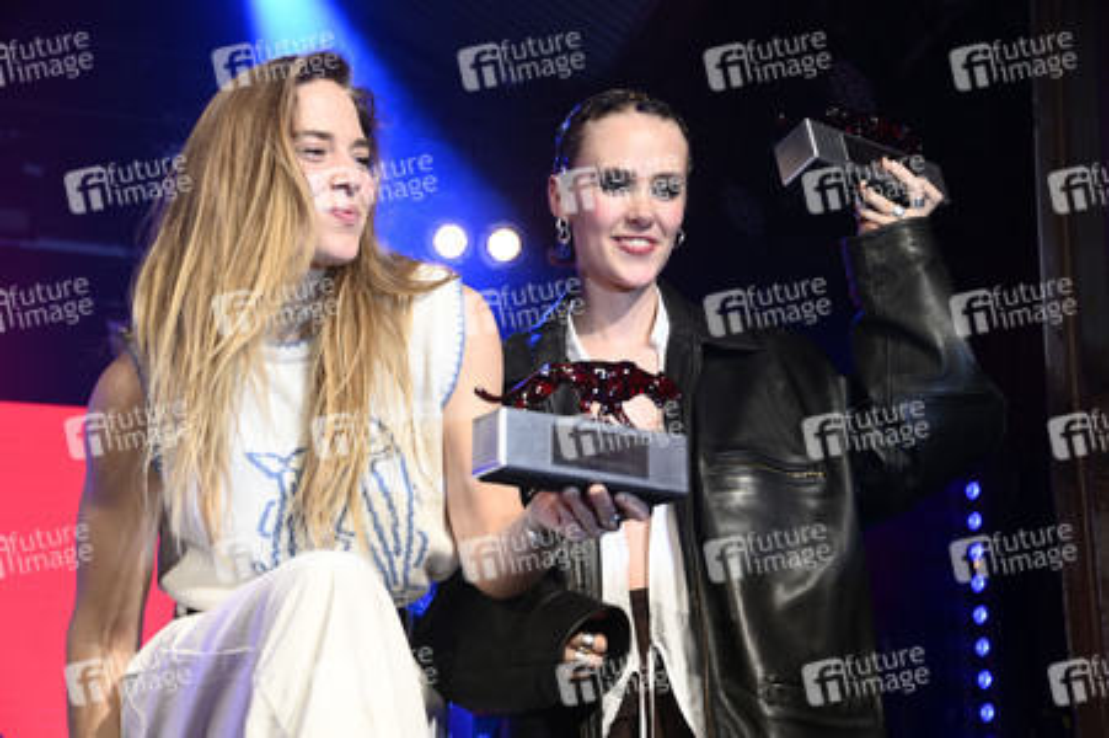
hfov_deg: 26.0
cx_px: 554
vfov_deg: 17.5
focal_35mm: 78
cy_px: 369
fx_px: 2401
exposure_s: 1/200
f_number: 5.6
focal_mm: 78
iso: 2500
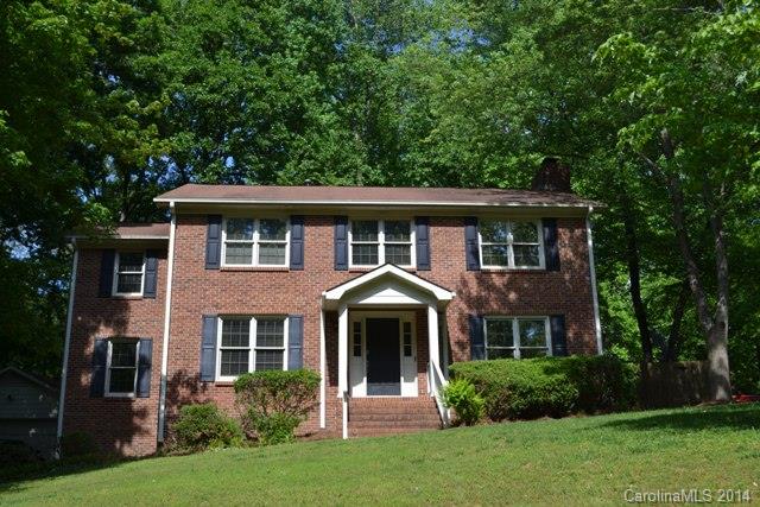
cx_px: 380
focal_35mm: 36
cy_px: 254
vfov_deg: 36.9
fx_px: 760
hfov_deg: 53.1
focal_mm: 24
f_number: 7.1
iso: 100
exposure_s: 1/200
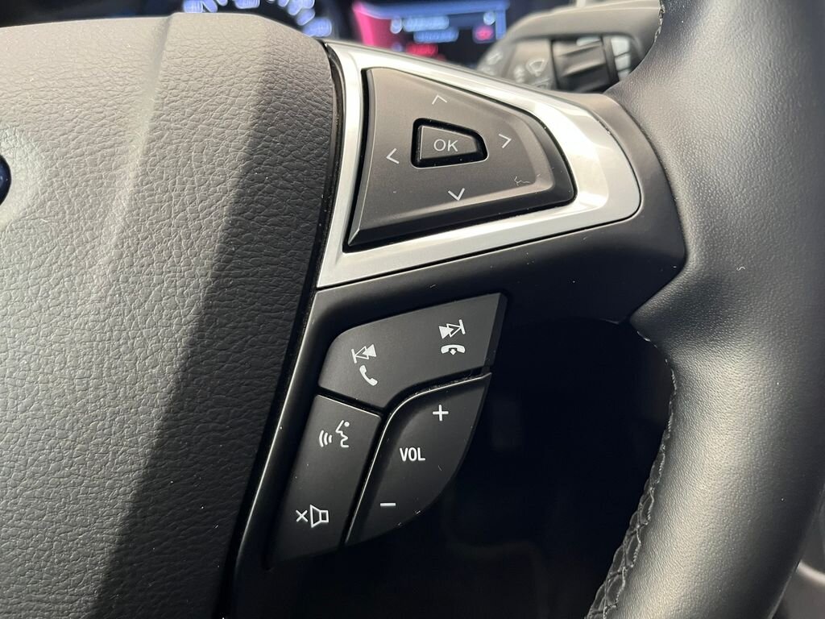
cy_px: 310
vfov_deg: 53.1
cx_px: 412
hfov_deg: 67.3
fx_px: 620
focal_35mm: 26
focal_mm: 5.1
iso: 500
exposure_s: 1/50
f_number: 1.6
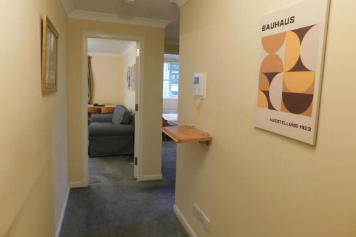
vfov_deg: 53.1
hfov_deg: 73.8
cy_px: 110
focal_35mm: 24
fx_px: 237
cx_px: 178
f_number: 3
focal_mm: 4
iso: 400
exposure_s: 1/20
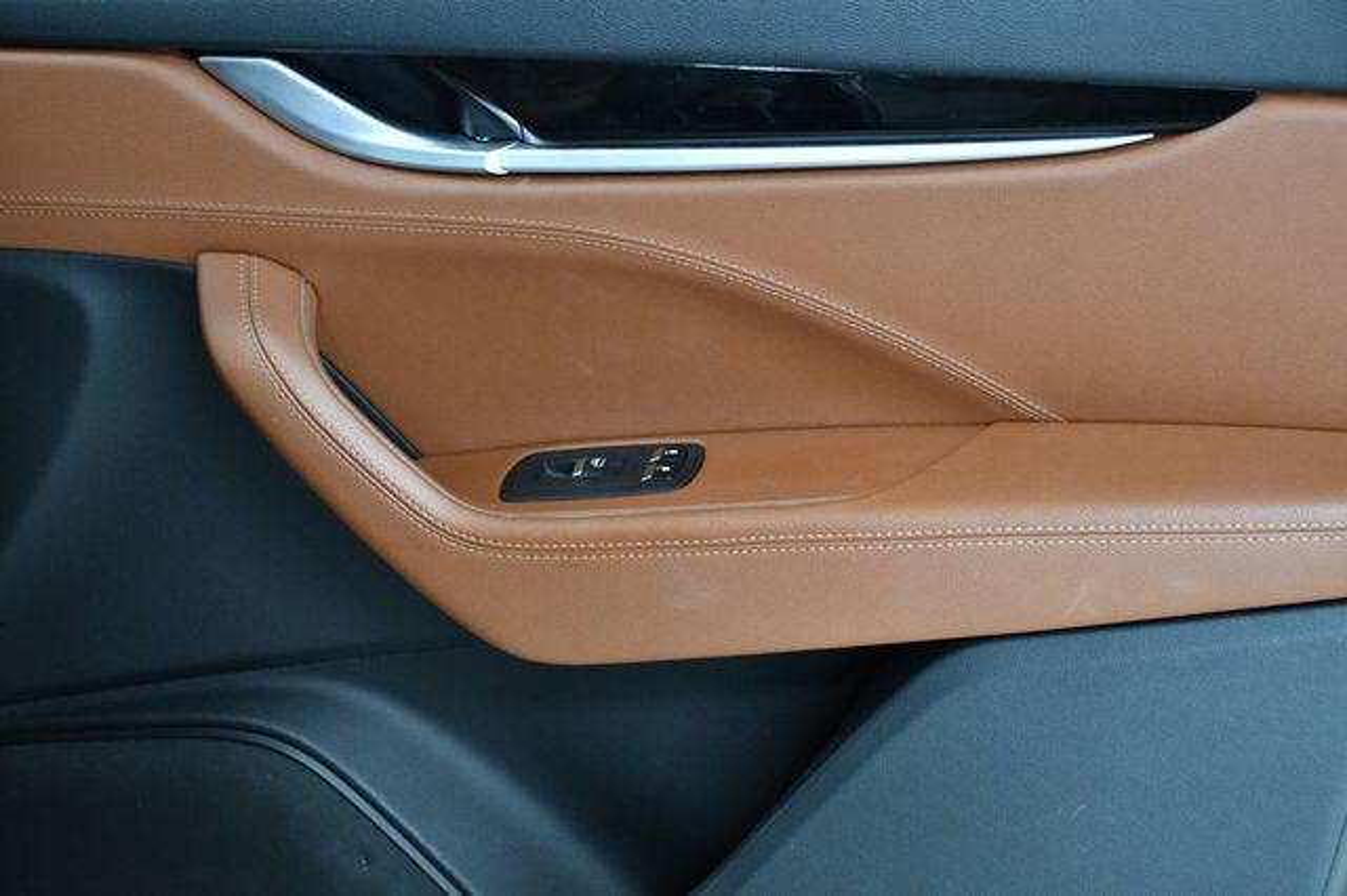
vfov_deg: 18.2
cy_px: 448
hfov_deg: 27.0
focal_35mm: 75
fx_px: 2805
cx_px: 674
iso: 2500
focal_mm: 50
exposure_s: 1/125
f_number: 5.6
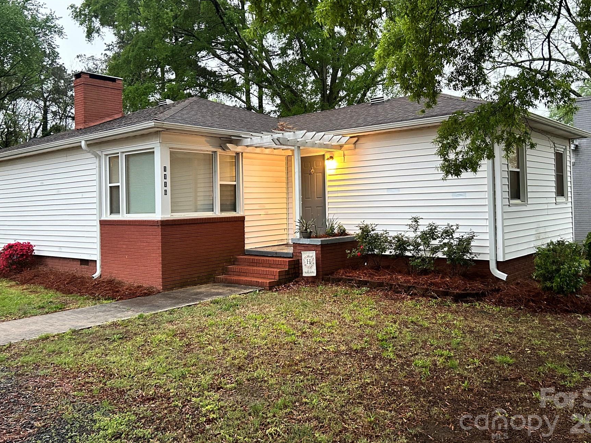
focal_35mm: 31
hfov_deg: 58.4
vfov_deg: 45.3
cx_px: 302
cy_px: 188
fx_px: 529
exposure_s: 1/60
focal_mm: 5.7
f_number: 1.5
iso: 400
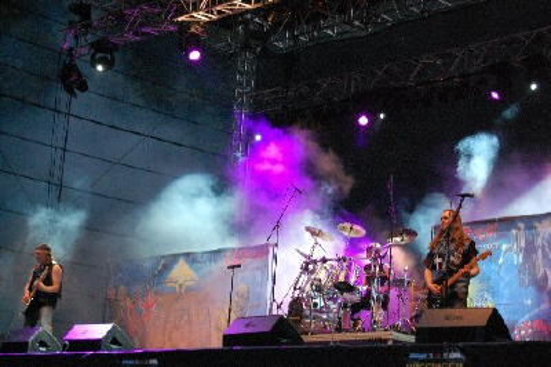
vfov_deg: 16.5
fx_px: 1262
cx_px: 276
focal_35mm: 82
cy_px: 184
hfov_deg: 24.6
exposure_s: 1/40
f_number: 5.6
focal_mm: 55
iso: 1600
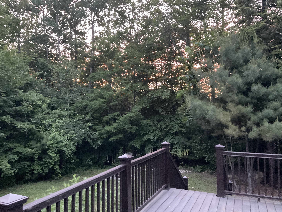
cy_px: 106
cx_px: 141
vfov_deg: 48.2
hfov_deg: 61.7
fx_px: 236
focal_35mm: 29
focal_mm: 3
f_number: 1.8
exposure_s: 1/30
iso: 500
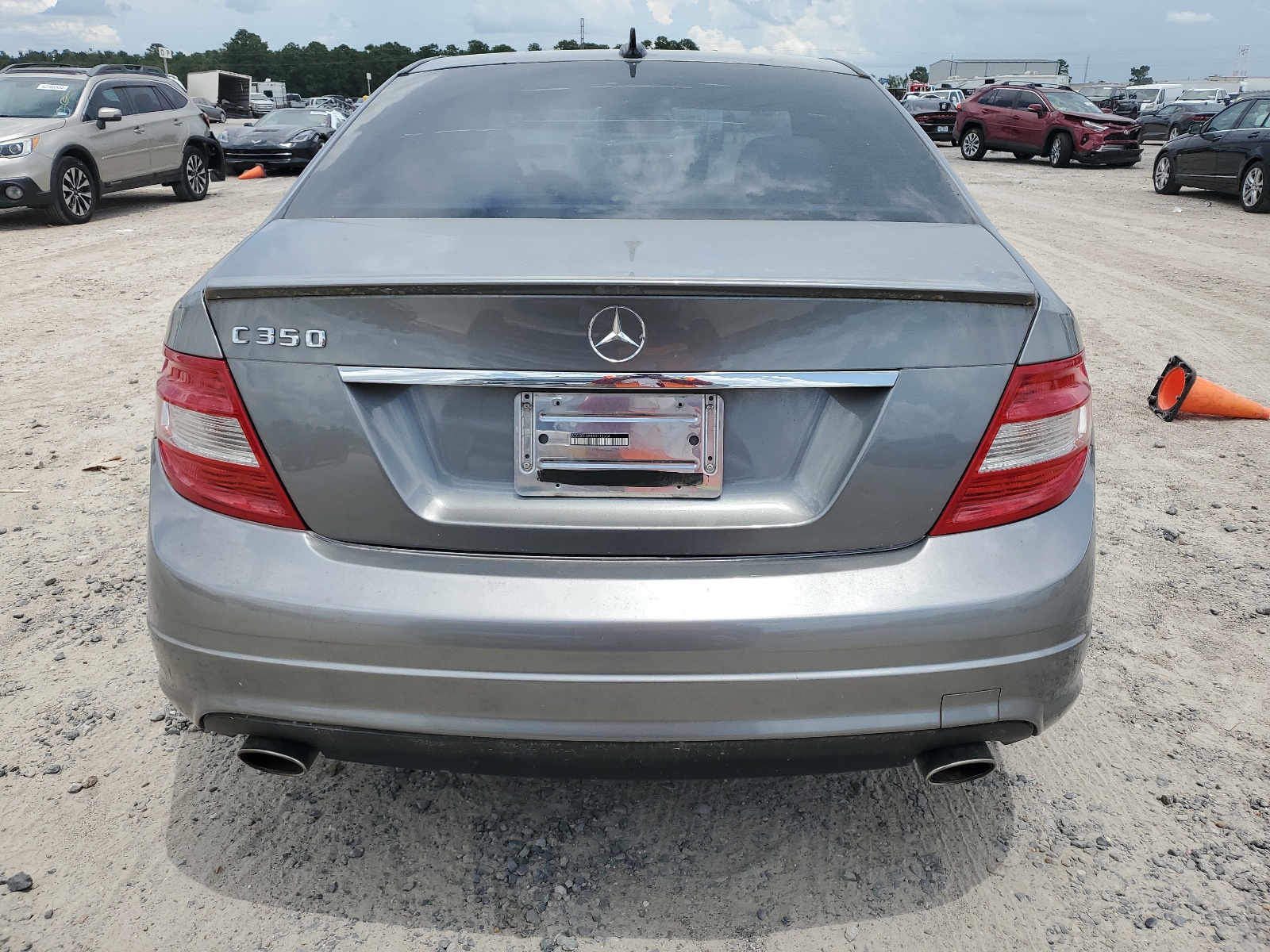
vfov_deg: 53.1
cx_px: 635
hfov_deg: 67.3
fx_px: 954
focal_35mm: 26
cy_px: 476
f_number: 1.5
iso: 50
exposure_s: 1/3333
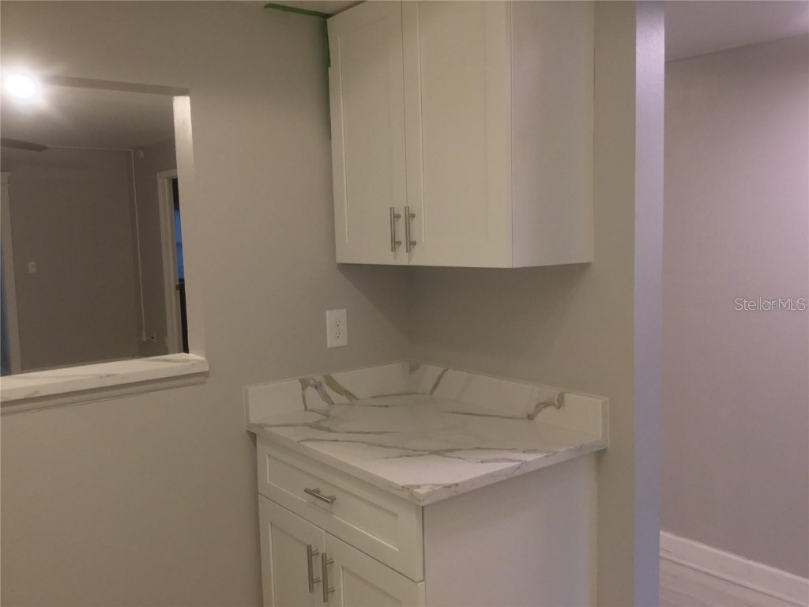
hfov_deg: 58.4
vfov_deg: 45.4
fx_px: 724
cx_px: 404
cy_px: 304
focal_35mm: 31
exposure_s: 1/30
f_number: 2.4
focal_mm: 3.3
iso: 100
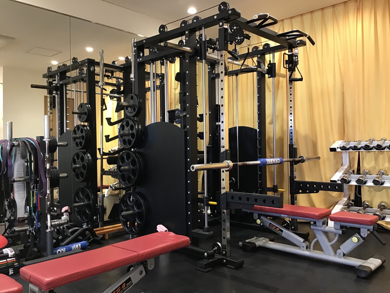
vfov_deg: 45.4
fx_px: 349
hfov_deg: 58.4
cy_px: 146
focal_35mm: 31
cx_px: 195
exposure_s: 1/30
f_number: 2.4
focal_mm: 3.3
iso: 100
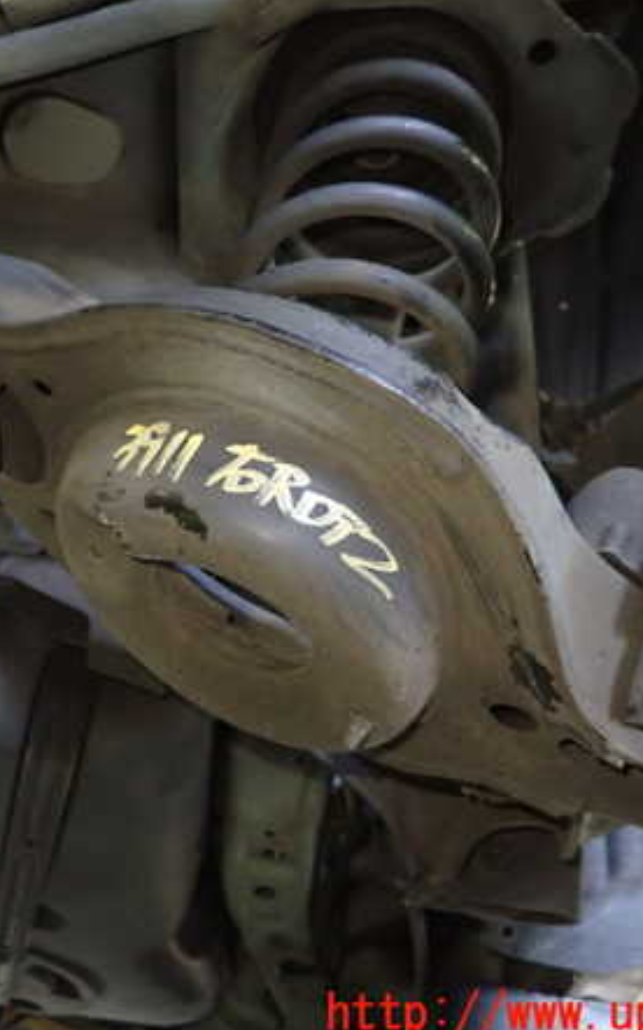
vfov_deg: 54.0
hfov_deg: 34.5
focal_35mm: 36
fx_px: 1010
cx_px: 154
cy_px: 520
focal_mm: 4.5
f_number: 2
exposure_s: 1/25
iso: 800
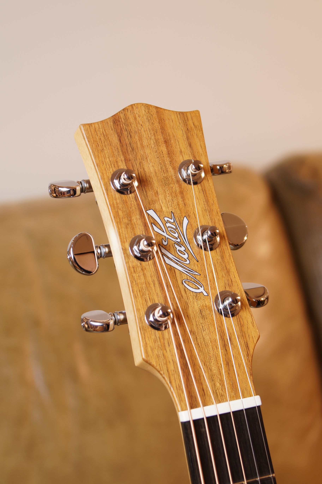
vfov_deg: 22.6
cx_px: 161
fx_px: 1207
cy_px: 242
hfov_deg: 15.2
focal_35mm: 90
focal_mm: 60
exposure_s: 1/10
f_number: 5
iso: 100
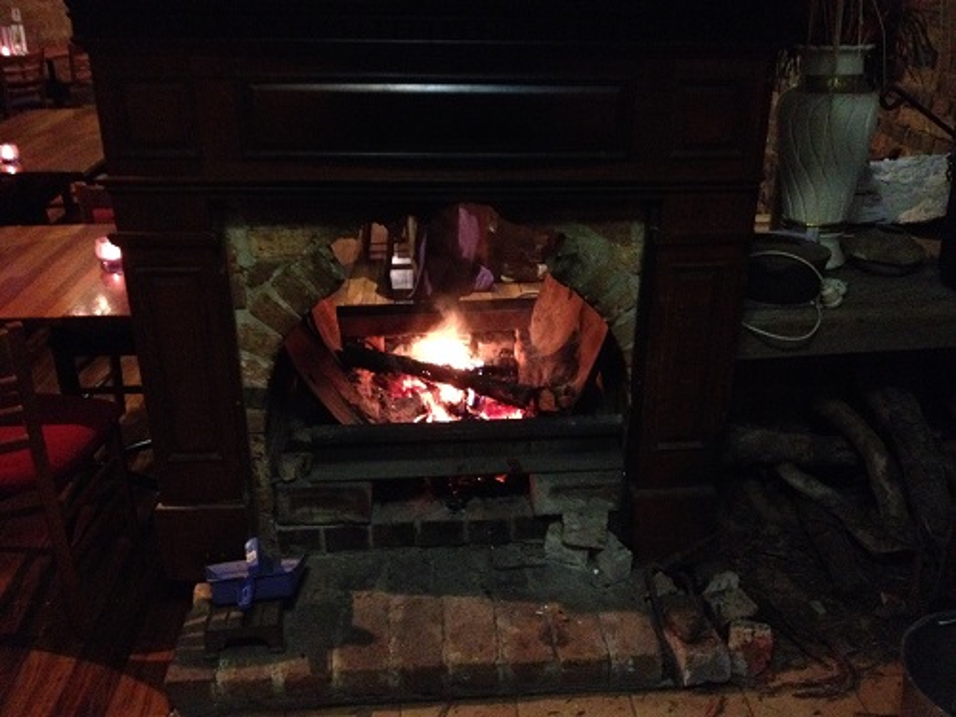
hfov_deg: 52.6
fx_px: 967
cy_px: 358
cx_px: 478
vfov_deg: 40.7
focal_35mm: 35
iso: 800
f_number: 2.4
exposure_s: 1/15
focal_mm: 4.28
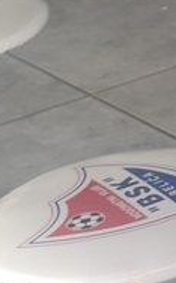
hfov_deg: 5.0
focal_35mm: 196
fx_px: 1509
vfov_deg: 10.3
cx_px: 958
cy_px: -179
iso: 87
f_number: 1.69
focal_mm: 6.72
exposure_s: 1/100
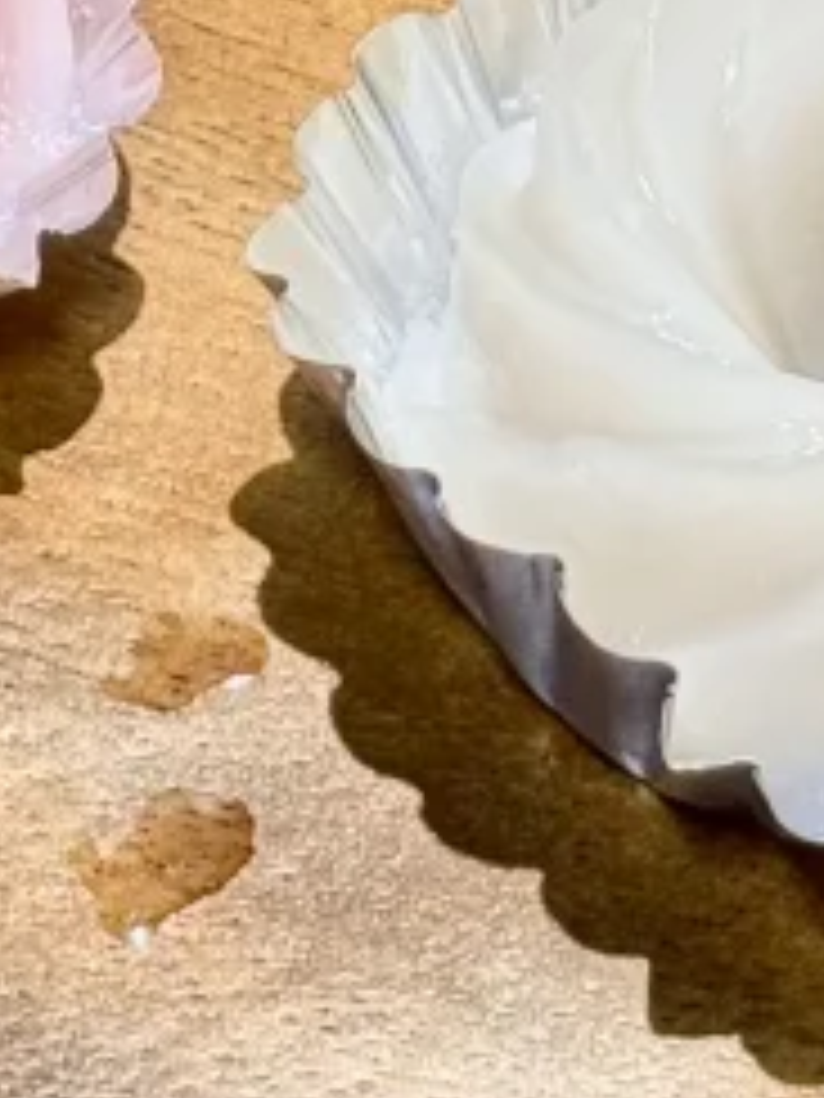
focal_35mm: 283
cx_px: -77
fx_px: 8982
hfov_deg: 5.2
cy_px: -1372
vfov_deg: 6.7
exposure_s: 1/100
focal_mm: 6.76
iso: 50
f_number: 1.78
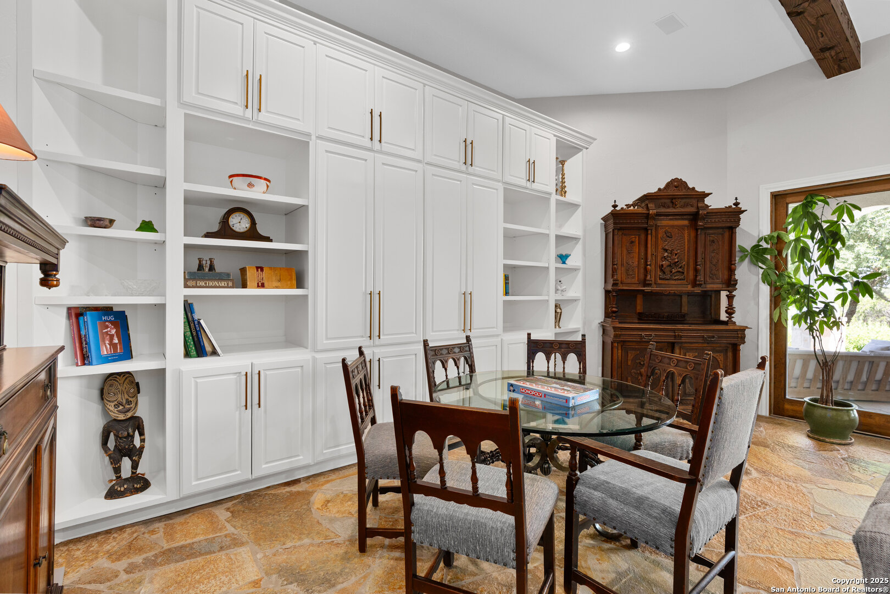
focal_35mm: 16
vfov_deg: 73.7
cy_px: 297
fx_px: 396
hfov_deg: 96.7
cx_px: 445
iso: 320
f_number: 7.1
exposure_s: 1/2
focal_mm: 16
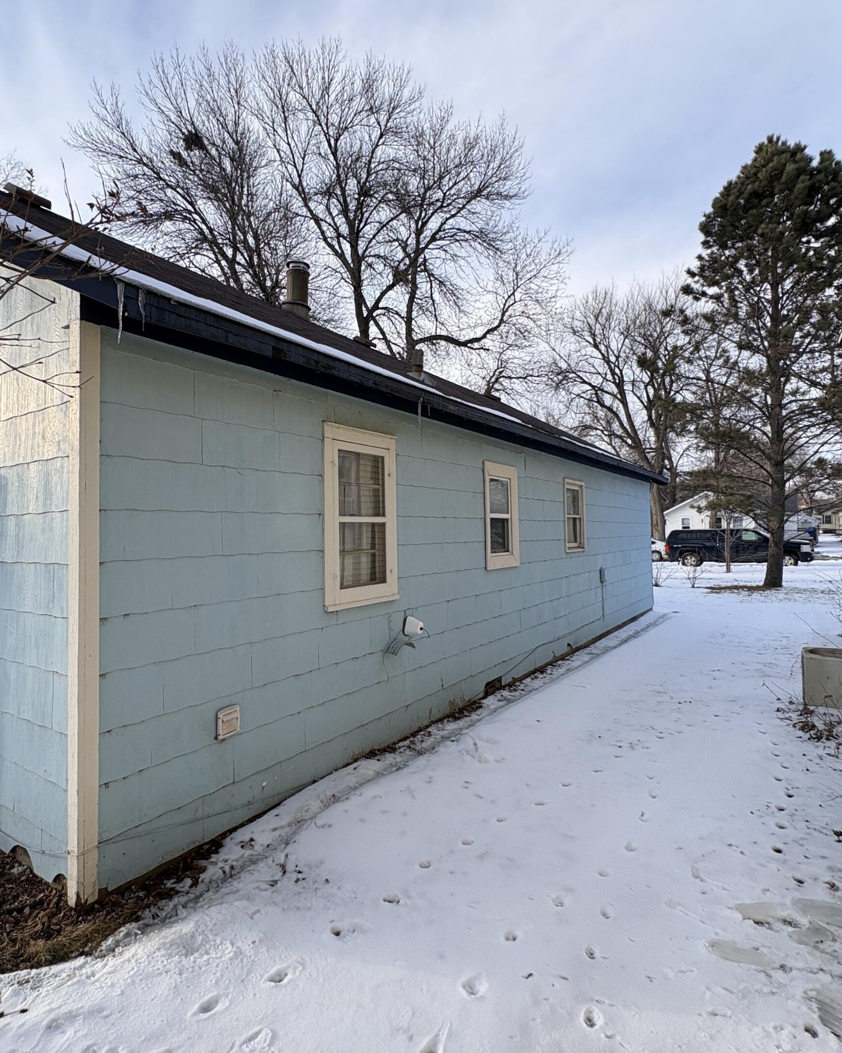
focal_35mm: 19
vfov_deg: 83.3
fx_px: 592
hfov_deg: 70.7
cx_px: 379
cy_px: 512
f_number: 2.2
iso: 40
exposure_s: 1/467
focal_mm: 2.22
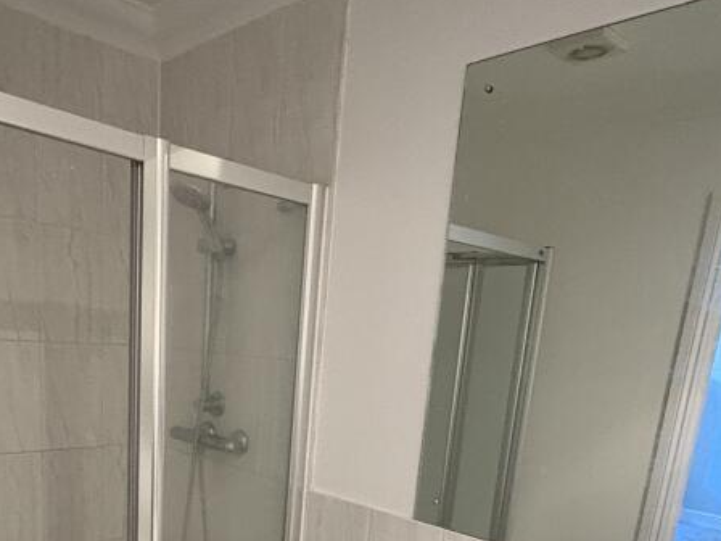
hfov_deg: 56.2
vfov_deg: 40.3
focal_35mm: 32
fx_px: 667
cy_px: 504
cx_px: 277
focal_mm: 2.22
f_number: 2.2
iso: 800
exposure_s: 1/50
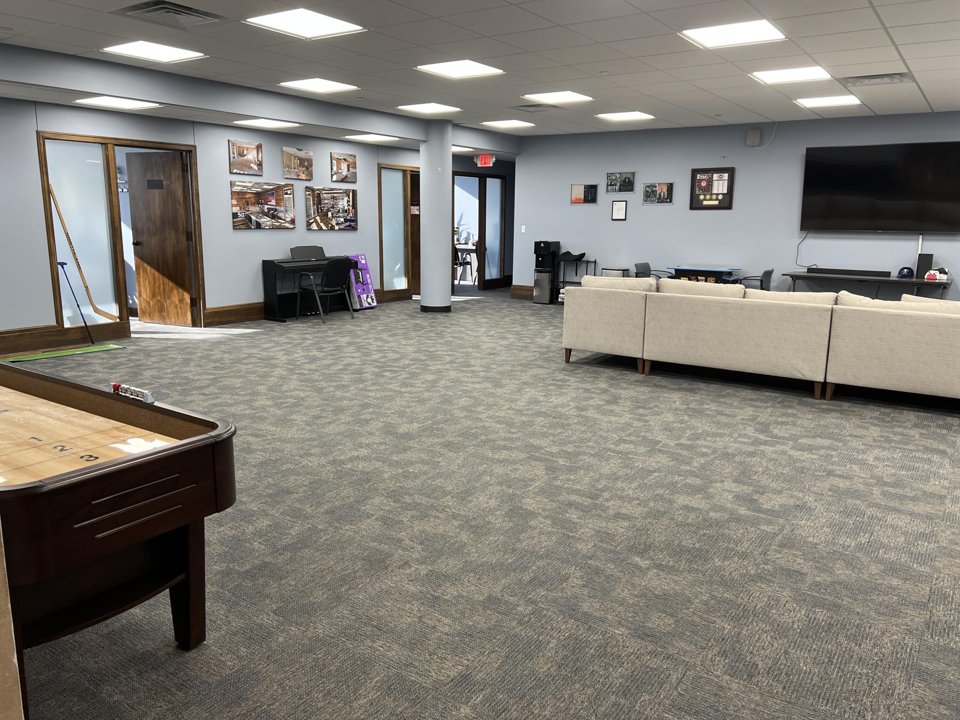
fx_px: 721
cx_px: 480
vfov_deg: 53.1
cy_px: 360
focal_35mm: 26
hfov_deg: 67.3
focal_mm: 5.7
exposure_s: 1/120
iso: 125
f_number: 1.5
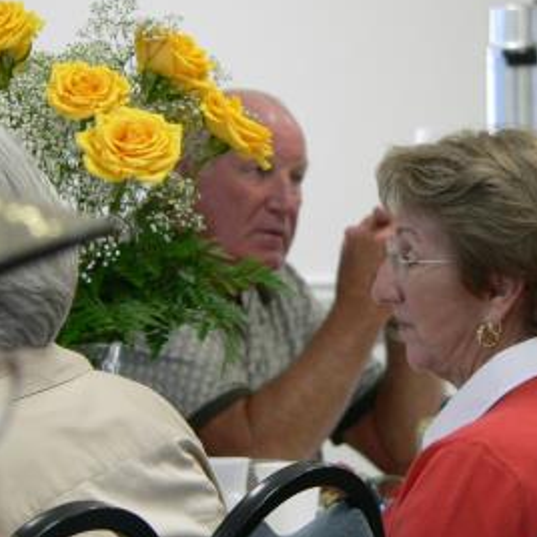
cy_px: 279
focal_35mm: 292
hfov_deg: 6.0
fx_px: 5125
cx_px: 329
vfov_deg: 6.0
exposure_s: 1/30
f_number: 2.8
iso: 200
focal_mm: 36.7
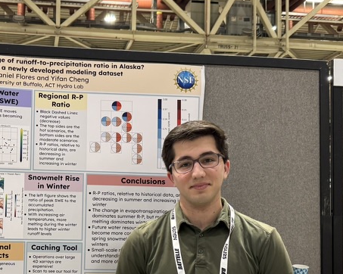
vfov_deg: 28.2
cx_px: 90
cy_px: 202
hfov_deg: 34.7
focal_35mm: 53
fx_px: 538
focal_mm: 6.76
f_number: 1.78
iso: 200
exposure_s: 1/60
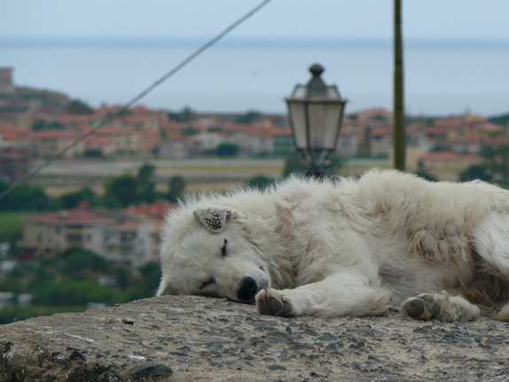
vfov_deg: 3.9
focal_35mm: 384
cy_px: 204
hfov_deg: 5.2
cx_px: 318
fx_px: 5644
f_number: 4.5
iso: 100
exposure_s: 1/200
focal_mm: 62.2
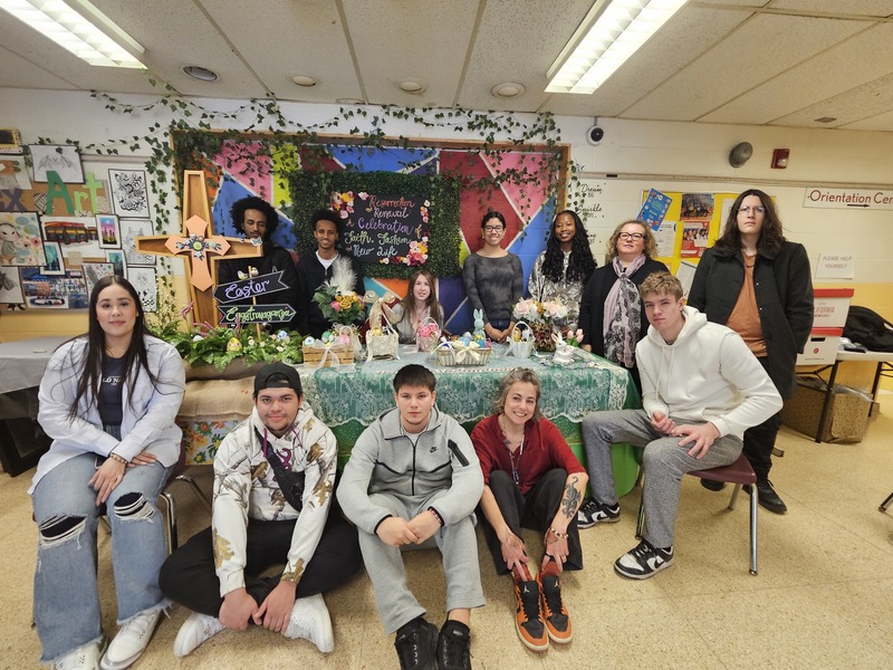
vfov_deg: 89.9
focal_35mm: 13
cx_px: 446
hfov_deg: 106.2
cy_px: 335
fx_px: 335
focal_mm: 2.2
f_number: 2.2
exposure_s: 1/60
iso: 320
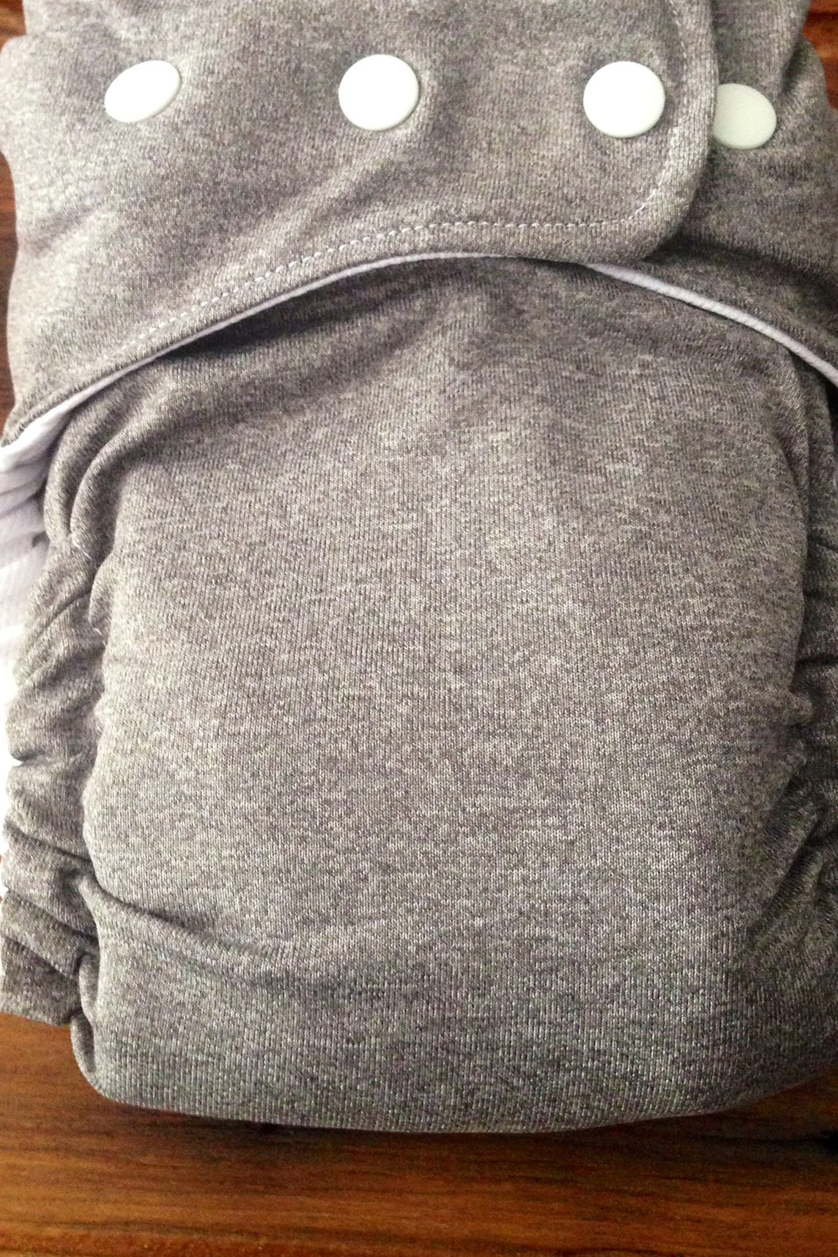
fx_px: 1536
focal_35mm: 44
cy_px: 472
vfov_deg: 44.1
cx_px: 414
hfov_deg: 30.5
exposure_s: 1/20
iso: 320
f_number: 2.4
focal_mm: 4.12
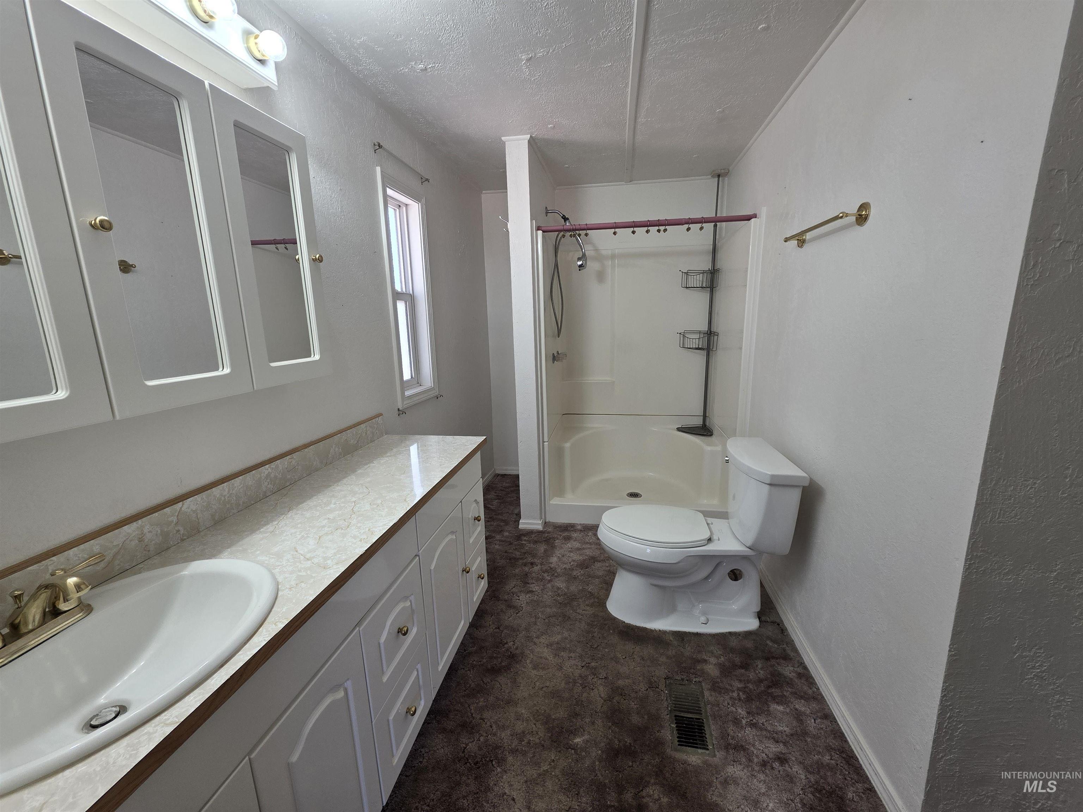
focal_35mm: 13
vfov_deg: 89.9
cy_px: 406
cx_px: 542
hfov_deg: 106.2
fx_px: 407
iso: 80
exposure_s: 1/120
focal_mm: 2.2
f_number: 1.9
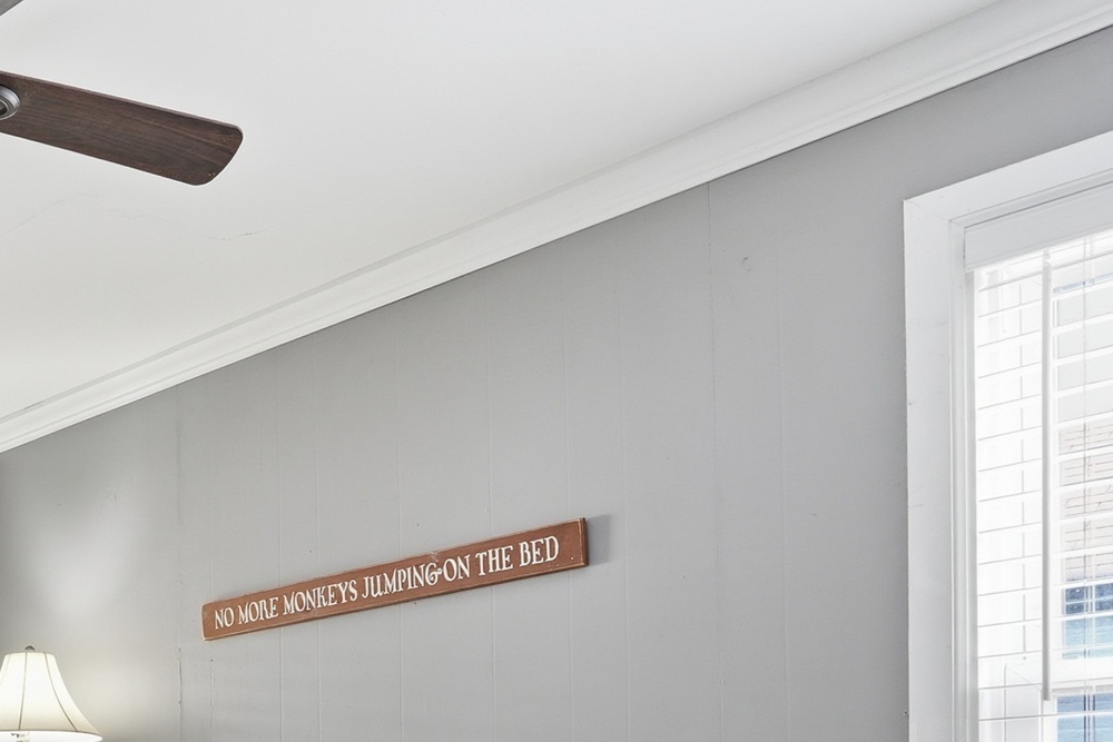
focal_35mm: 40
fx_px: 1237
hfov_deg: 37.8
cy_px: 845
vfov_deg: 29.6
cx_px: -187
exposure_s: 1/13
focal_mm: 16
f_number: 9
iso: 250
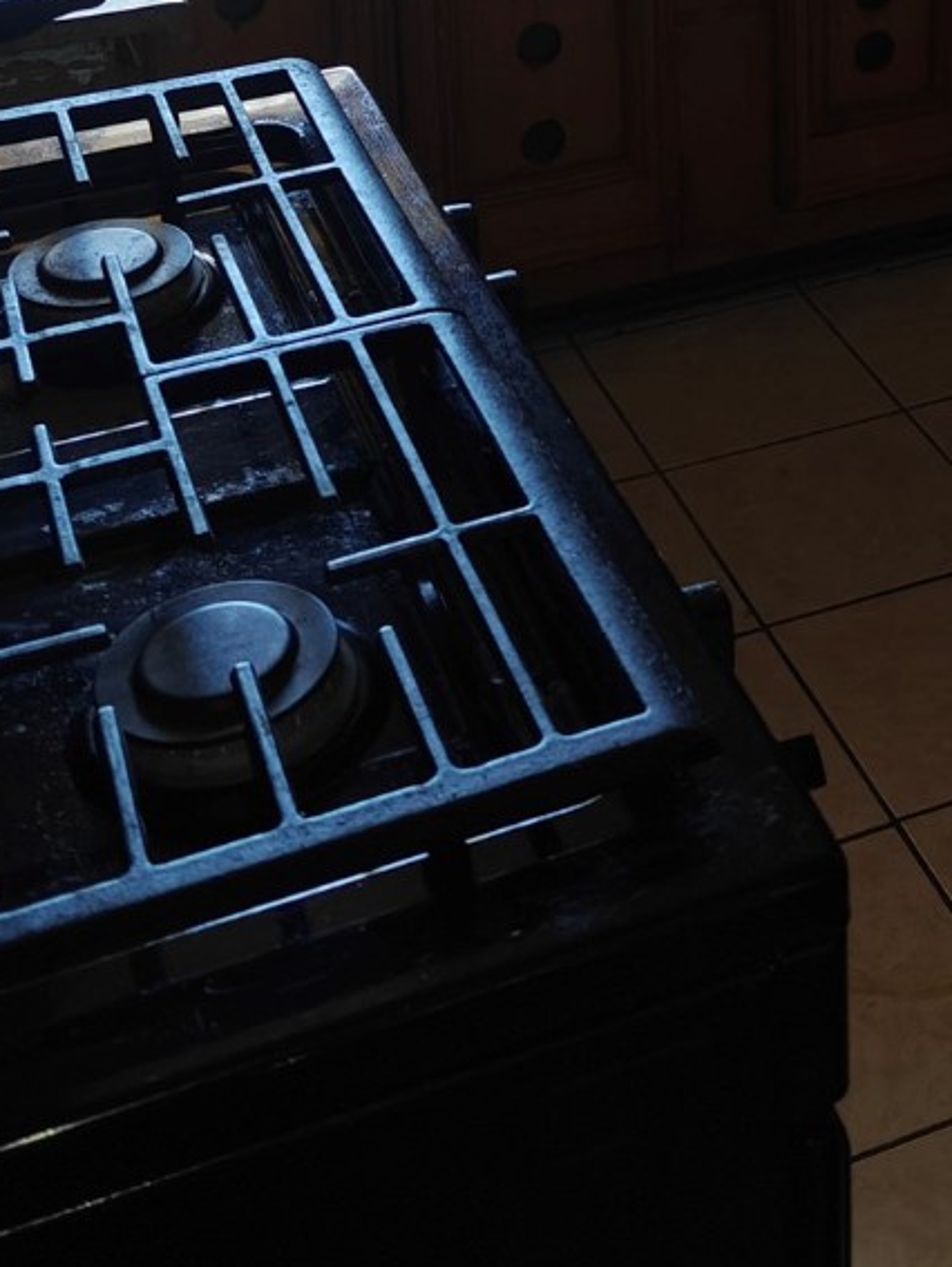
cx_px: 848
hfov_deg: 22.1
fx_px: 2381
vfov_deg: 26.3
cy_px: -279
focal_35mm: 65
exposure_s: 1/52
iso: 320
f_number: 1.7
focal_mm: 6.06
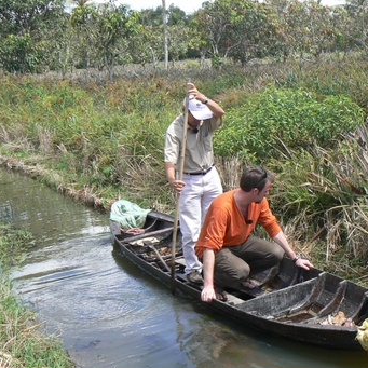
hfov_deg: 29.8
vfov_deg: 30.6
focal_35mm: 56
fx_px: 674
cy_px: 191
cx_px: 296
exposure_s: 1/250
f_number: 5.6
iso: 80
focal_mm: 6
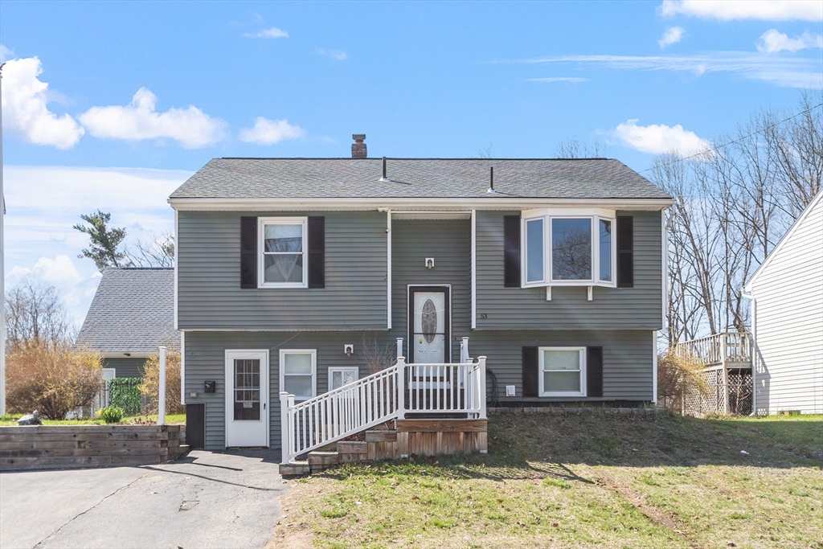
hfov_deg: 57.2
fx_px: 754
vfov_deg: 40.0
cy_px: 274
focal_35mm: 33
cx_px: 412
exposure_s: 1/160
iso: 100
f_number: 8
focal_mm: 22
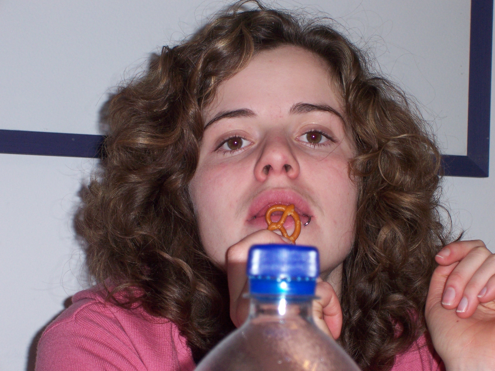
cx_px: 248
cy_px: 186
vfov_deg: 13.7
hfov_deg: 18.2
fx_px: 1544
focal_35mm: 108
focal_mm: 18.6
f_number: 4.8
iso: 125
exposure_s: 1/125
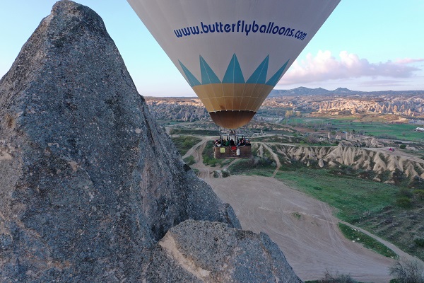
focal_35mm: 28
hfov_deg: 65.5
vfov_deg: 46.4
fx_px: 330
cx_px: 212
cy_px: 142
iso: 120
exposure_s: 1/30
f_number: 8
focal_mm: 10.26
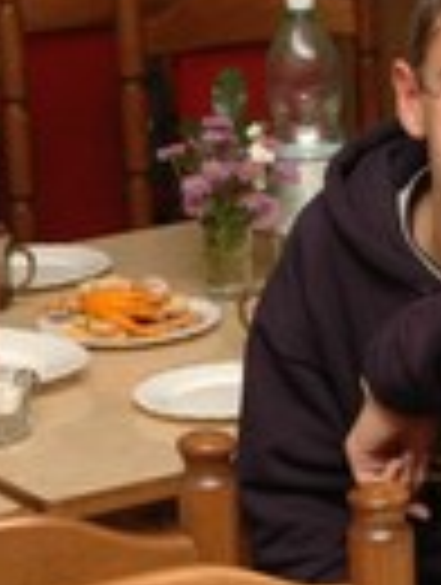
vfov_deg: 11.7
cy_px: 306
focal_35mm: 168
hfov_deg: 8.8
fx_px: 2844
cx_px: 374
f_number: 5.6
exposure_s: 1/45
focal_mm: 38
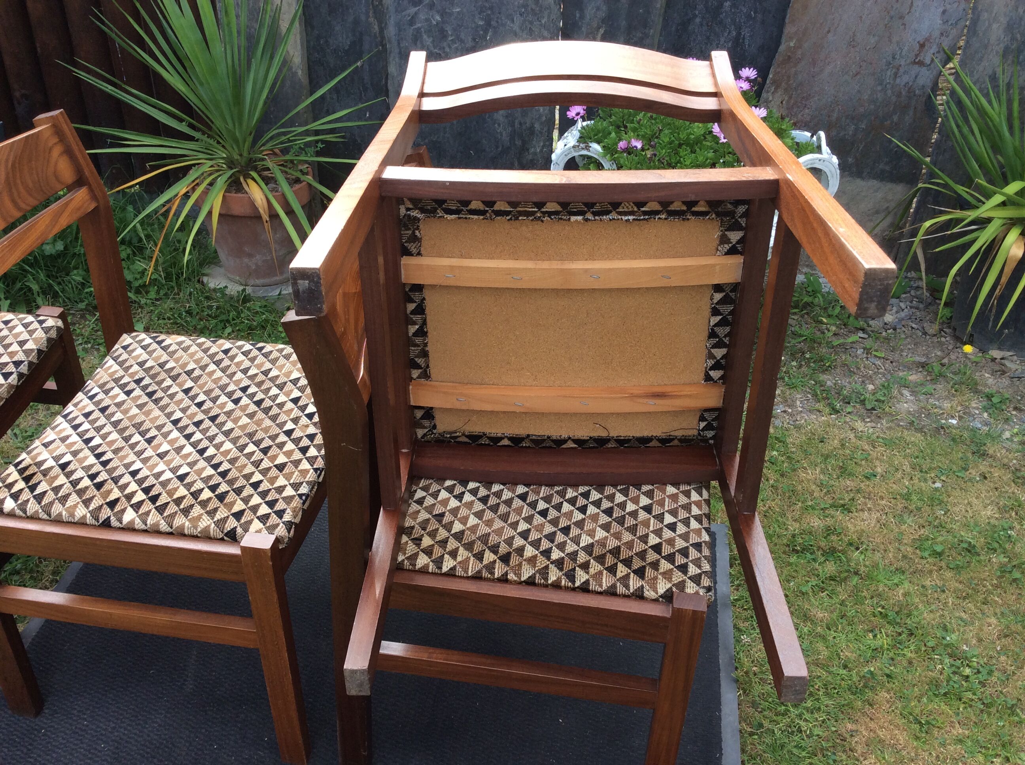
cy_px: 382
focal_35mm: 32
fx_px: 946
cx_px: 512
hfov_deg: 56.9
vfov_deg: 44.1
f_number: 2.4
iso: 32
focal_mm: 3.3
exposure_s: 1/220
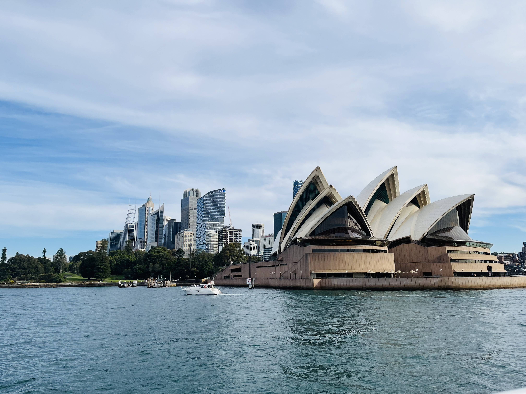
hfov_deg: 67.3
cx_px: 263
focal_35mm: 26
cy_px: 197
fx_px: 395
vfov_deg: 53.1
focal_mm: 5.1
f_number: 1.6
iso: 50
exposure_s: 1/5076
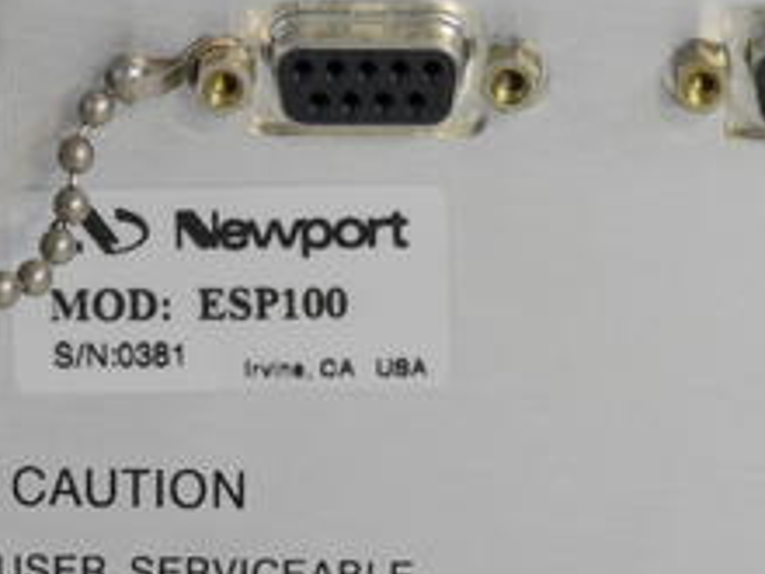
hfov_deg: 3.9
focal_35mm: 510
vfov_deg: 2.9
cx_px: 243
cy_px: 393
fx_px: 11271
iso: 400
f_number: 14
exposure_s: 1/3.2
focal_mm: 140
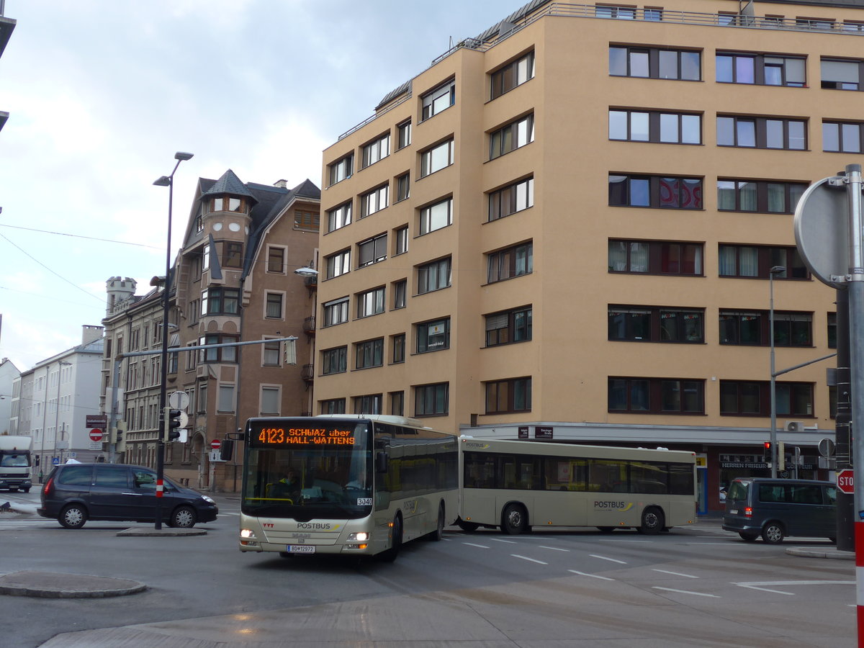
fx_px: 1148
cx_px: 432
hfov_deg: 41.2
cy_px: 324
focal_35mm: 46
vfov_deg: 31.5
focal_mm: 9.5
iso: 80
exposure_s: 1/400
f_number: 3
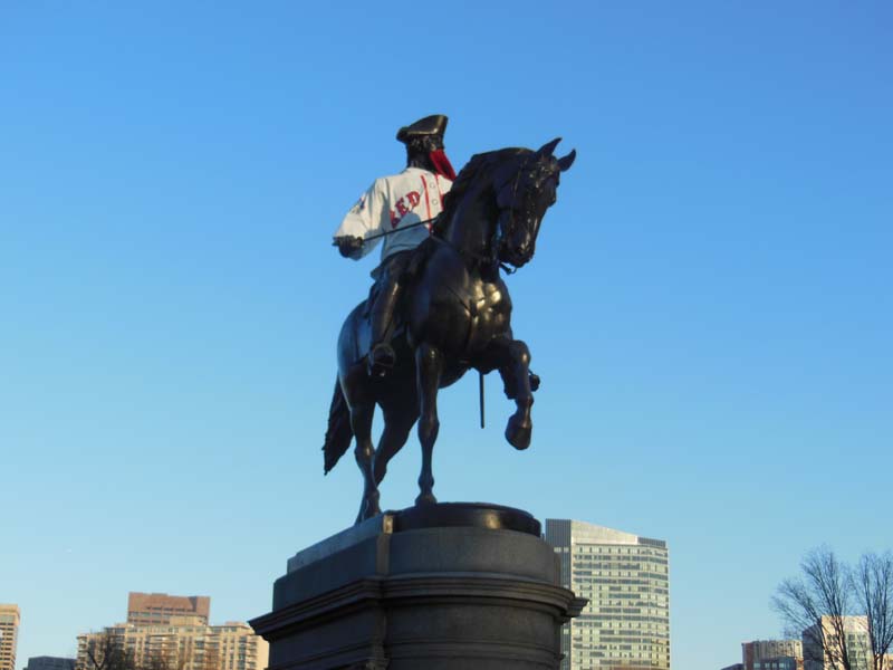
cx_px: 446
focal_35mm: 60
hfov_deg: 32.2
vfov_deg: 24.4
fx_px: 1548
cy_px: 335
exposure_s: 1/400
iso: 125
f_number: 5
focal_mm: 10.7
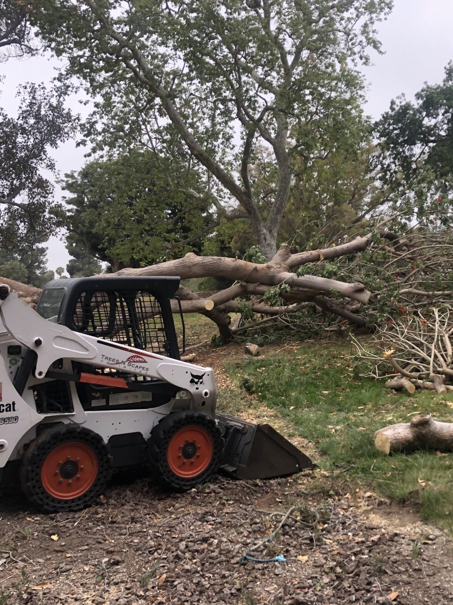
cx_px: 301
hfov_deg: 37.3
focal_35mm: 38
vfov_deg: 49.0
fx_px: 663
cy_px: 304
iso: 20
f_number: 1.8
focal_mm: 3.99
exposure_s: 1/353
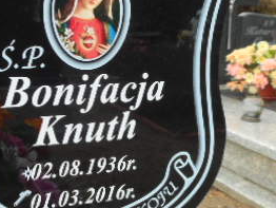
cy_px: 81
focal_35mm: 61
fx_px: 487
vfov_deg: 24.0
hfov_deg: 31.2
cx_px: 75
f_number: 3.7
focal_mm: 4.5
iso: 80
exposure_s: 1/160
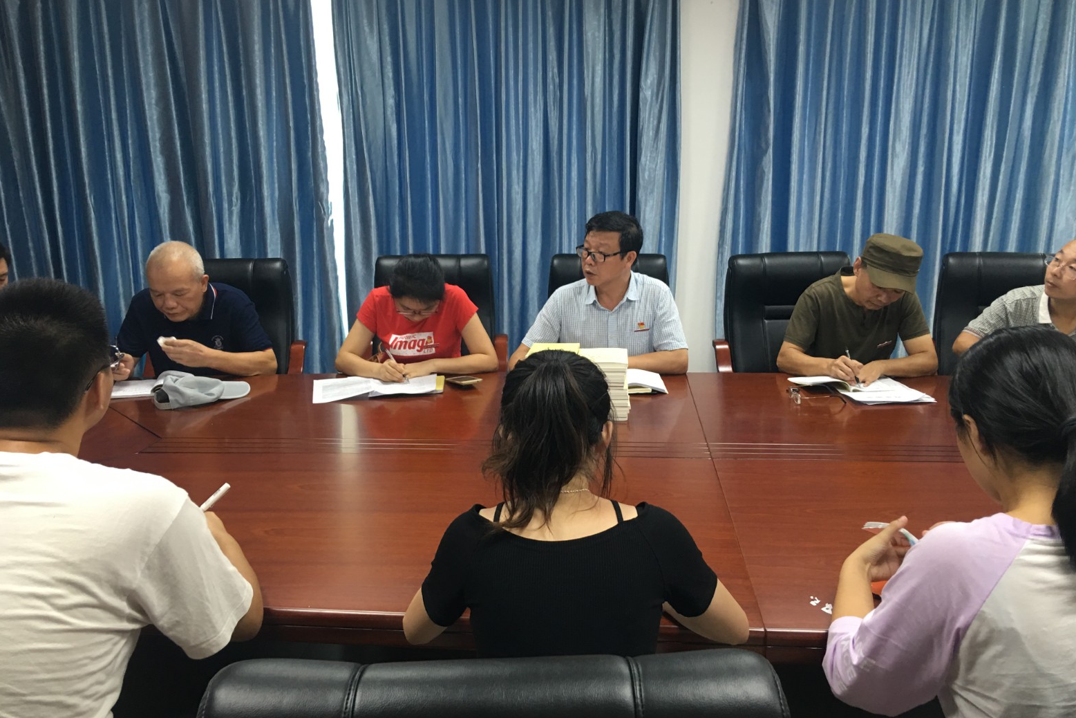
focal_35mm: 31
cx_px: 551
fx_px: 926
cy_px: 359
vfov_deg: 42.3
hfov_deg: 60.3
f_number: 2.2
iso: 50
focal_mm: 4.15
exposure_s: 1/17
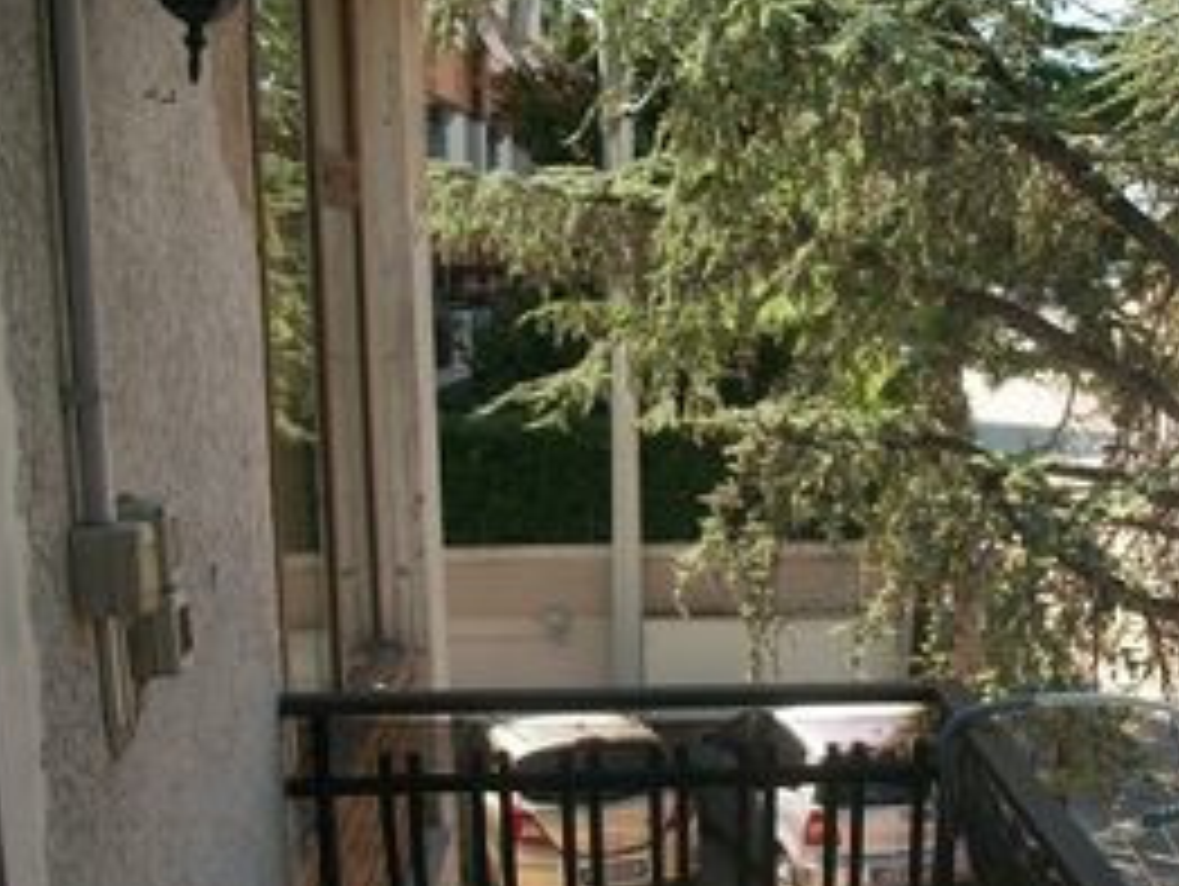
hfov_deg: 33.8
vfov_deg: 26.1
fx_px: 1875
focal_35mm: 55
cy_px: 706
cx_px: 958
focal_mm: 5.7
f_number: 2.9
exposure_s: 1/500
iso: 80
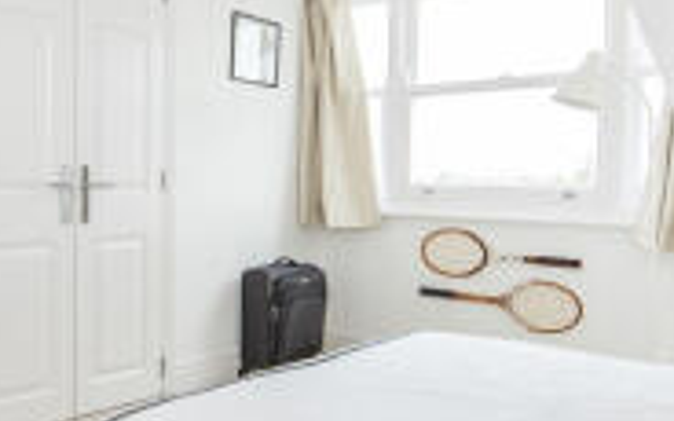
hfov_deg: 50.6
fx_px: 680
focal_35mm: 37
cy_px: 218
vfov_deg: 34.4
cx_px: 168
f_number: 5.6
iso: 500
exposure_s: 1/30
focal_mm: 14
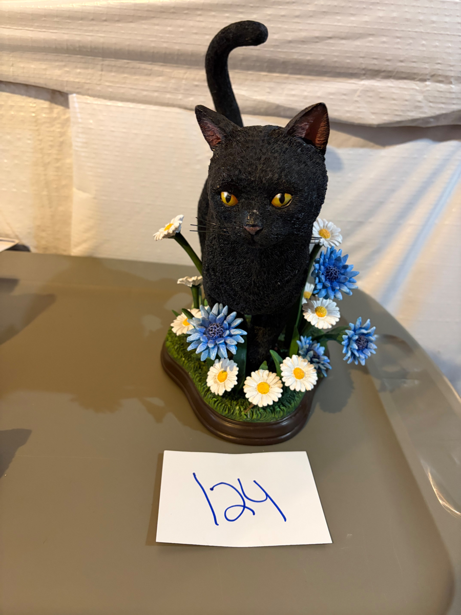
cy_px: 308
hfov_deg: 53.1
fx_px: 462
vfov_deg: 67.3
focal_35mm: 26
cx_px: 230
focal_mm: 5.96
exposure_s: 1/40
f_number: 1.6
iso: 400
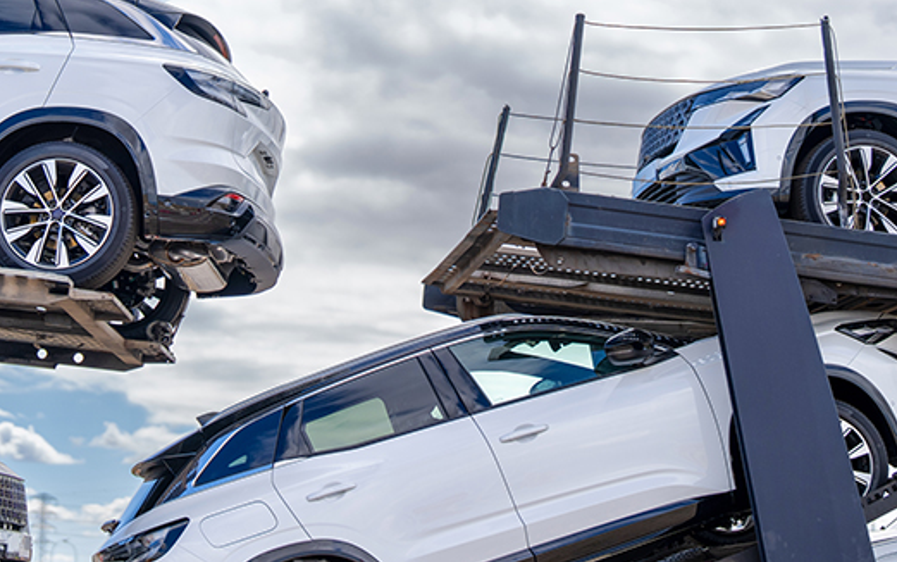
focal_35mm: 88
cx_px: 430
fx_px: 2152
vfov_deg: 14.8
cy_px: 410
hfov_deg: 23.5
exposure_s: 1/8000
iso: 100
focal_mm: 50
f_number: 1.2
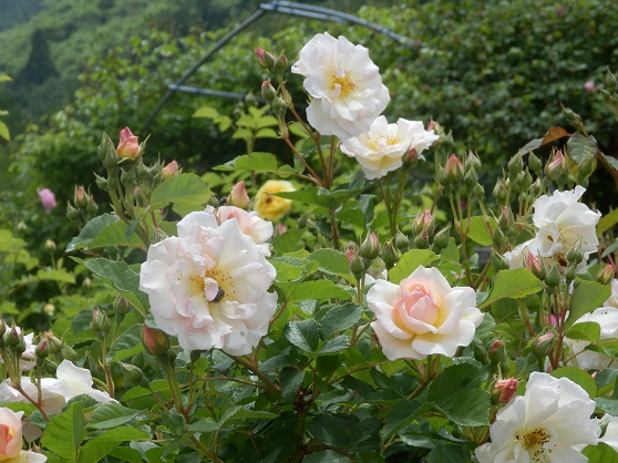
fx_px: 2034
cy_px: 245
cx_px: 317
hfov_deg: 17.3
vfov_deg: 13.0
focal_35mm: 114
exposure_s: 1/500
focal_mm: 19
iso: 80
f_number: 5
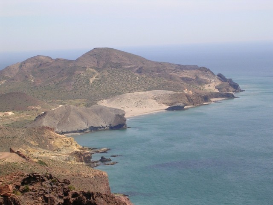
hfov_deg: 17.1
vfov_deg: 12.9
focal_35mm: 115
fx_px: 907
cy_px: 102
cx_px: 136
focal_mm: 17.4
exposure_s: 1/423
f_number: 4.9
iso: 50
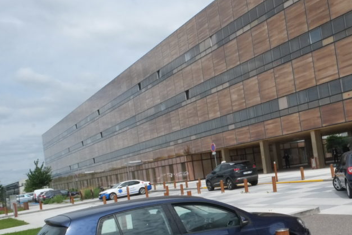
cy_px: 144
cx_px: 279
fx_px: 430
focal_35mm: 44
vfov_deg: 30.4
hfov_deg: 42.6
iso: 3200
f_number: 22
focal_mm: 18
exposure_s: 1/850
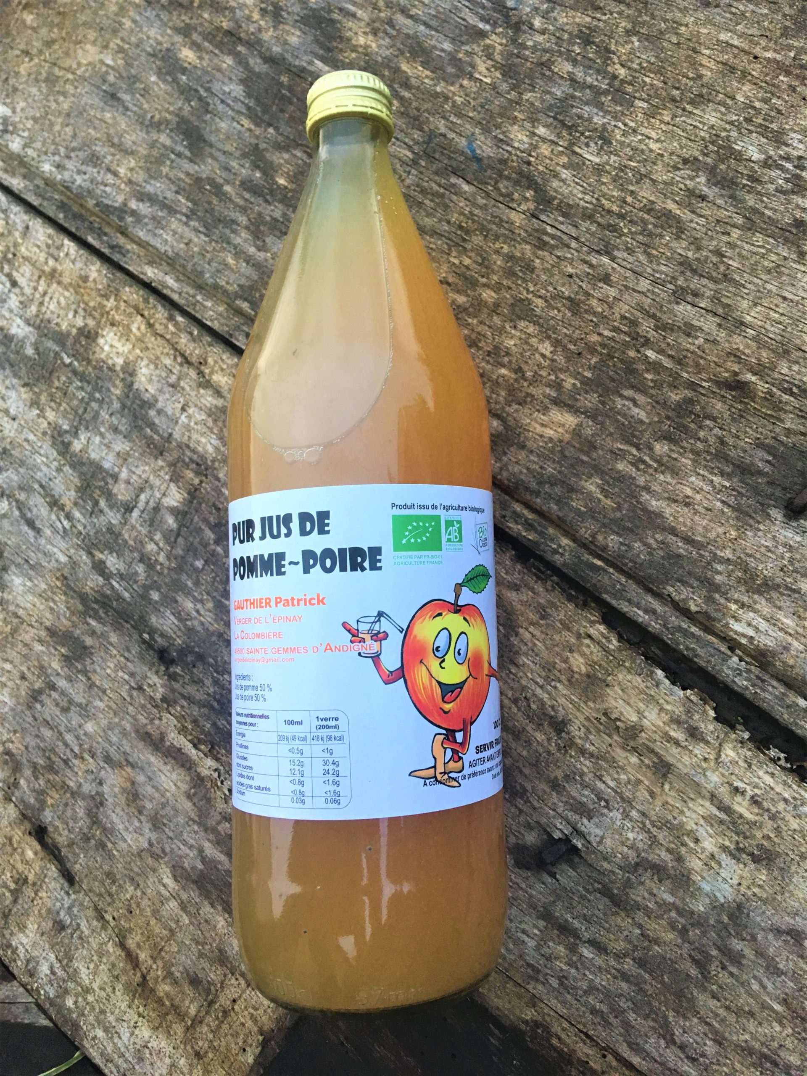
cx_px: 404
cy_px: 538
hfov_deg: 48.2
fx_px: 901
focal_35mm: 29
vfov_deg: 61.7
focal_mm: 4.15
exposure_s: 1/33
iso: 50
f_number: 2.2
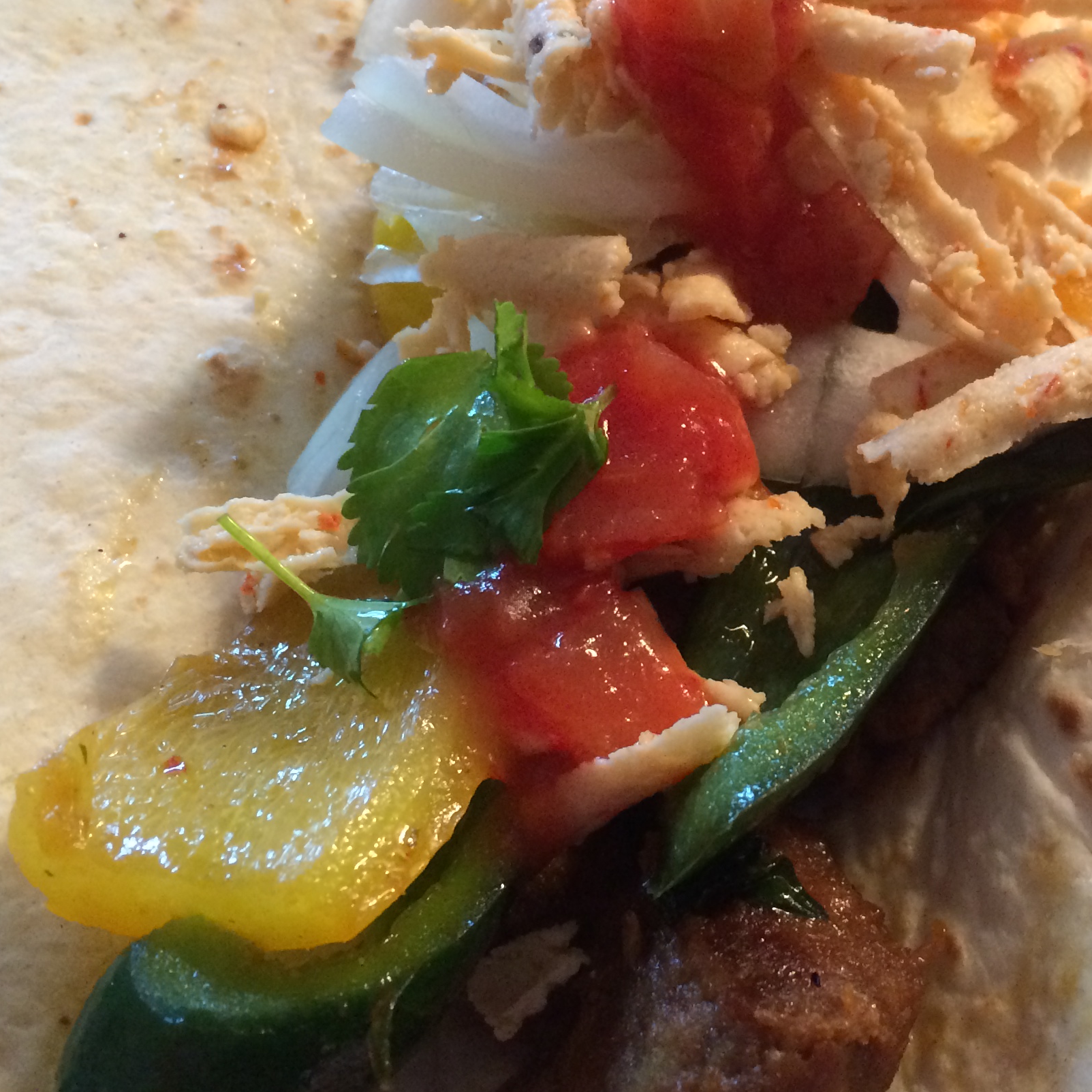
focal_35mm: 54
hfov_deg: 30.9
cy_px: 451
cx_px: 868
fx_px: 1927
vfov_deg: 31.6
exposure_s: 1/30
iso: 250
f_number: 2.2
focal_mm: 4.12
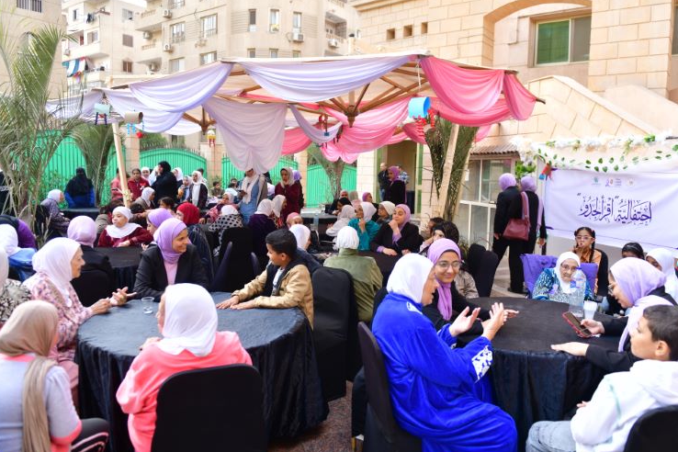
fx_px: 490
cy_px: 225
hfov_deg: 69.3
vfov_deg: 49.6
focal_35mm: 26
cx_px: 363
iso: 64
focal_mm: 24
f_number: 3.2
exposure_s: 1/160
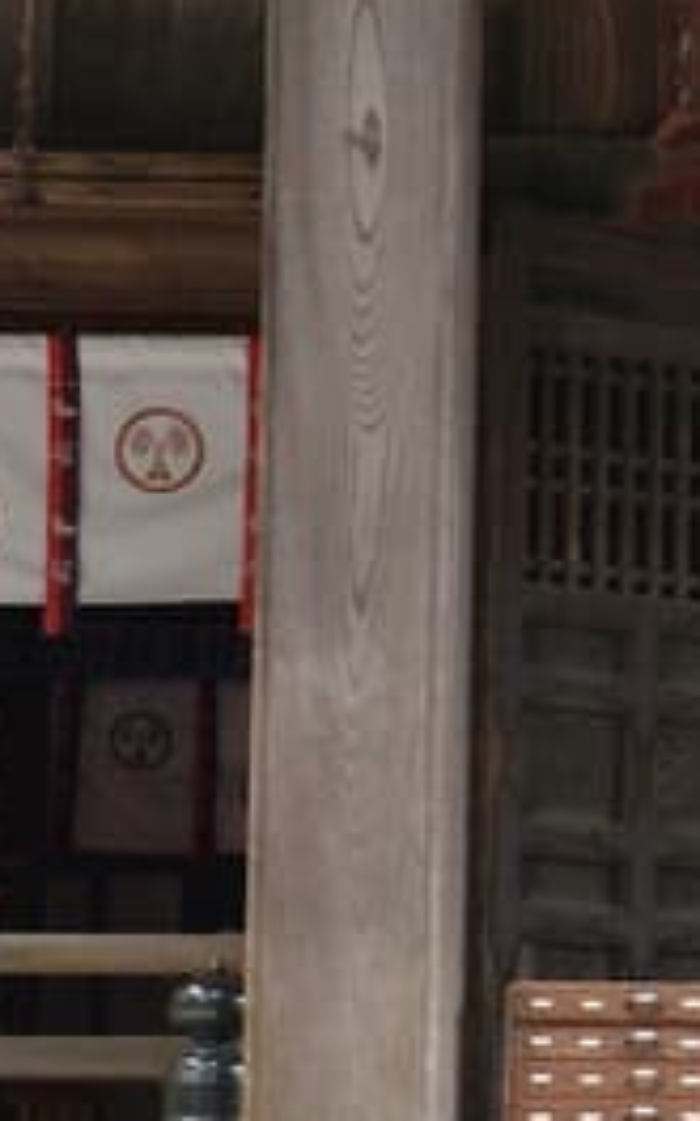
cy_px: 1038
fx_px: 6105
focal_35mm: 200
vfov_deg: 10.4
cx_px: 1676
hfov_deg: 6.3
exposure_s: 1/60
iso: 1000
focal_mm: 36
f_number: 8
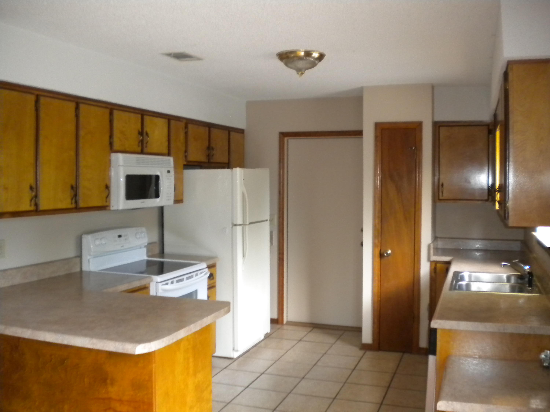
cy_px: 206
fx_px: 556
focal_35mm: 35
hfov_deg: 52.6
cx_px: 275
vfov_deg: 40.7
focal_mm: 6.3
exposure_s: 1/30.6
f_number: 3.1
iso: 400
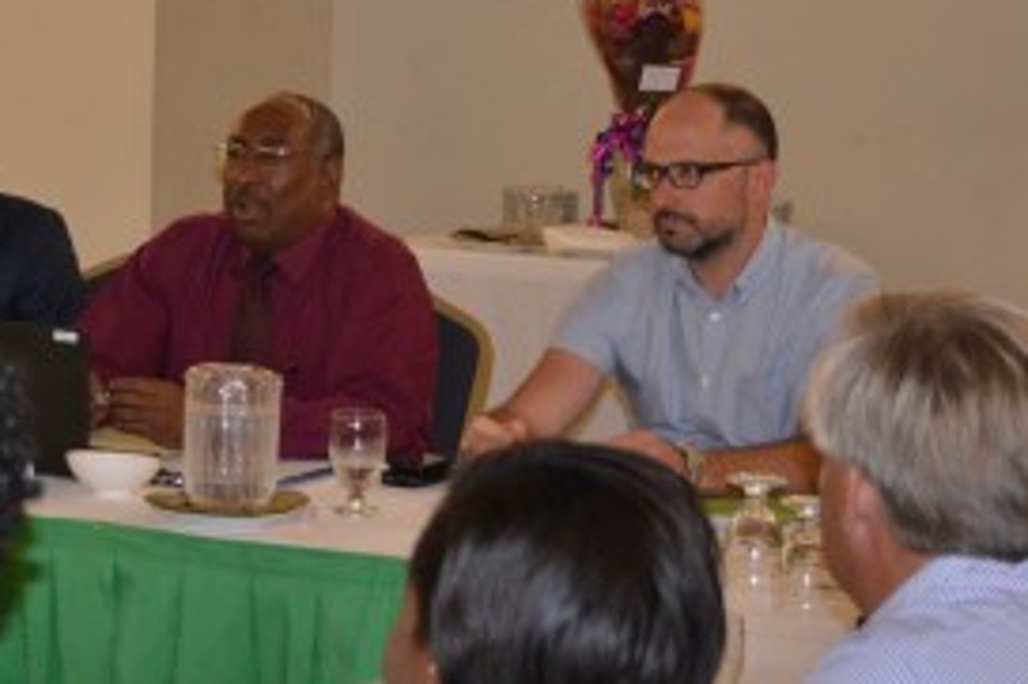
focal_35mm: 135
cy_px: -81
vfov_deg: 10.0
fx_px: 3861
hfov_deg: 15.0
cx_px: 91
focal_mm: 35
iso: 450
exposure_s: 1/60
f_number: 5
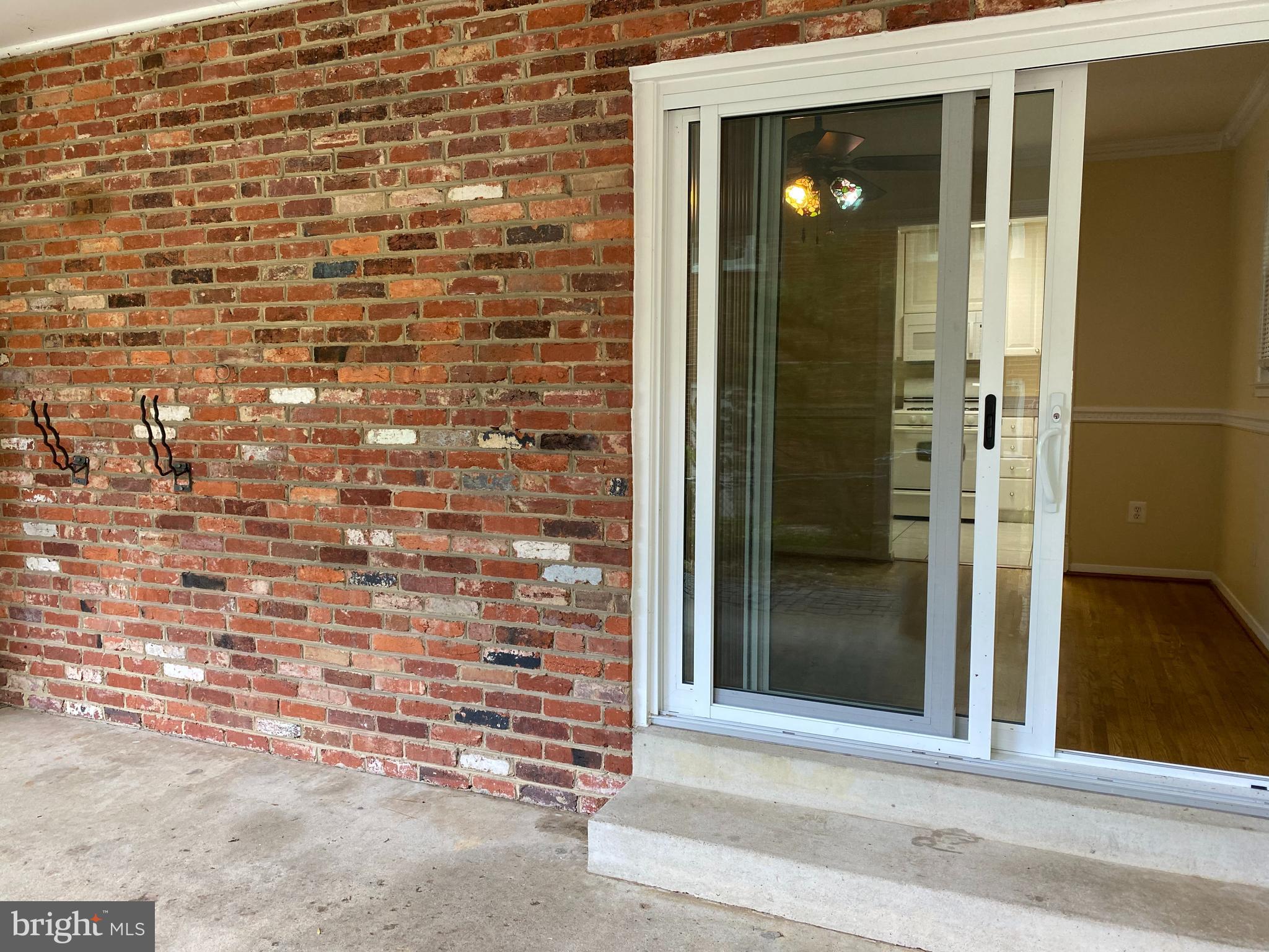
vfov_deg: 53.1
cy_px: 476
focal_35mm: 26
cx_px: 634
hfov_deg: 67.3
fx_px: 953
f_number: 1.8
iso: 100
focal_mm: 4.25
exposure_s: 1/121
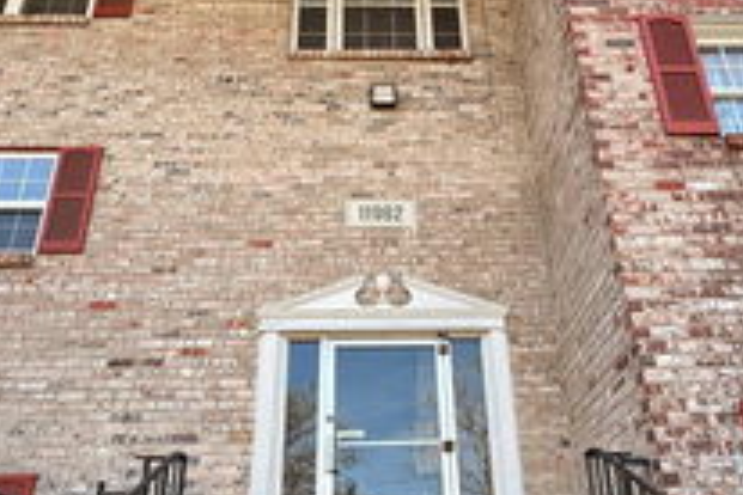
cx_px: 400
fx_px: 619
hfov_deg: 61.9
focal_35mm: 30
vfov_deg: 42.2
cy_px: 373
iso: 50
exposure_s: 1/357
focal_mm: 2.22
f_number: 2.2
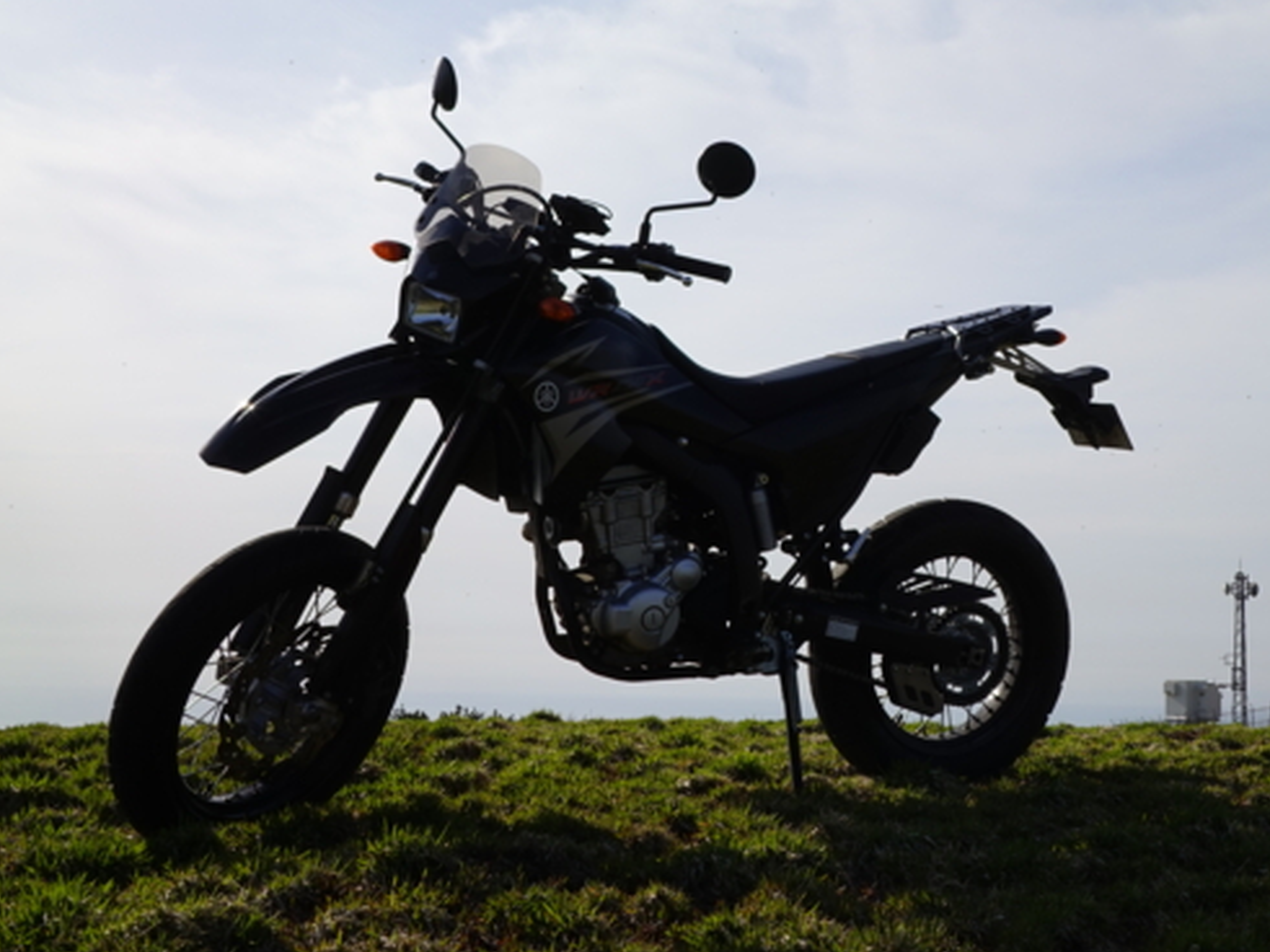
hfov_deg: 39.3
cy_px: 265
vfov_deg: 30.5
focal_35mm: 47
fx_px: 1724
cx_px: 967
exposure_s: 1/200
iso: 100
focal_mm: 20
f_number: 13
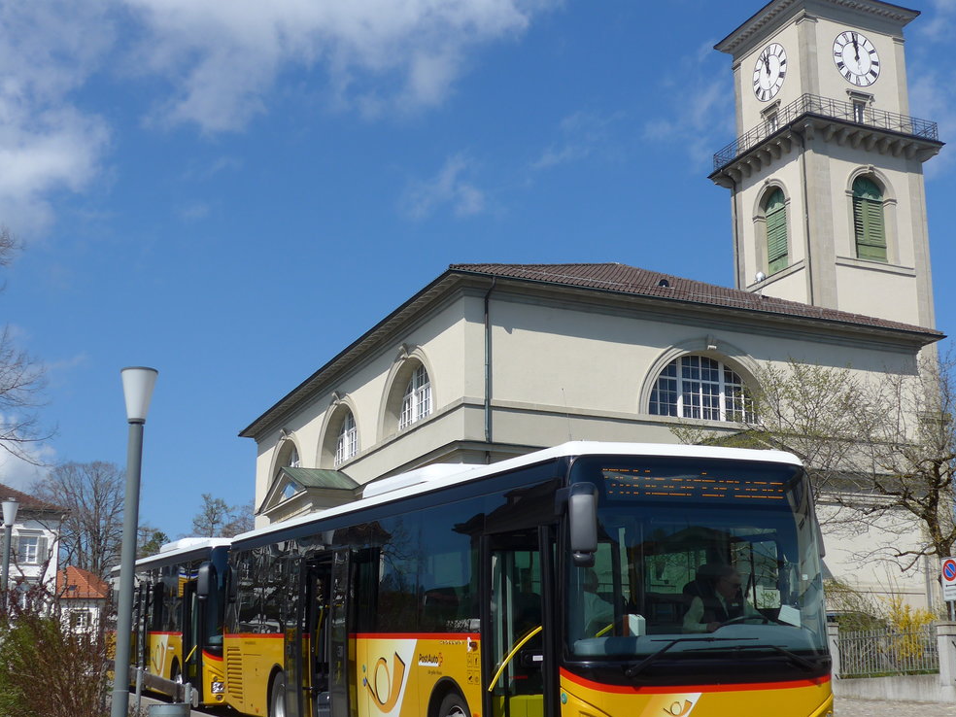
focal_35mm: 50
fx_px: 1381
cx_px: 520
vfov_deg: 29.1
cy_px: 414
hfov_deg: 38.2
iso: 80
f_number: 3.2
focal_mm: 8.4
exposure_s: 1/1600
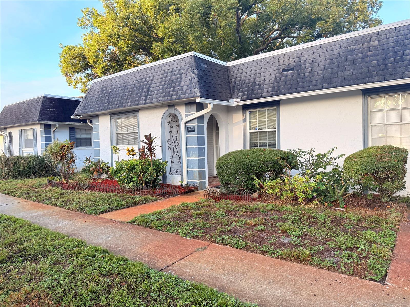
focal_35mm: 24
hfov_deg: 71.6
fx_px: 284
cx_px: 205
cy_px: 154
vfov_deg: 56.8
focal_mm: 6.76
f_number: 1.78
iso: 100
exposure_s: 1/543
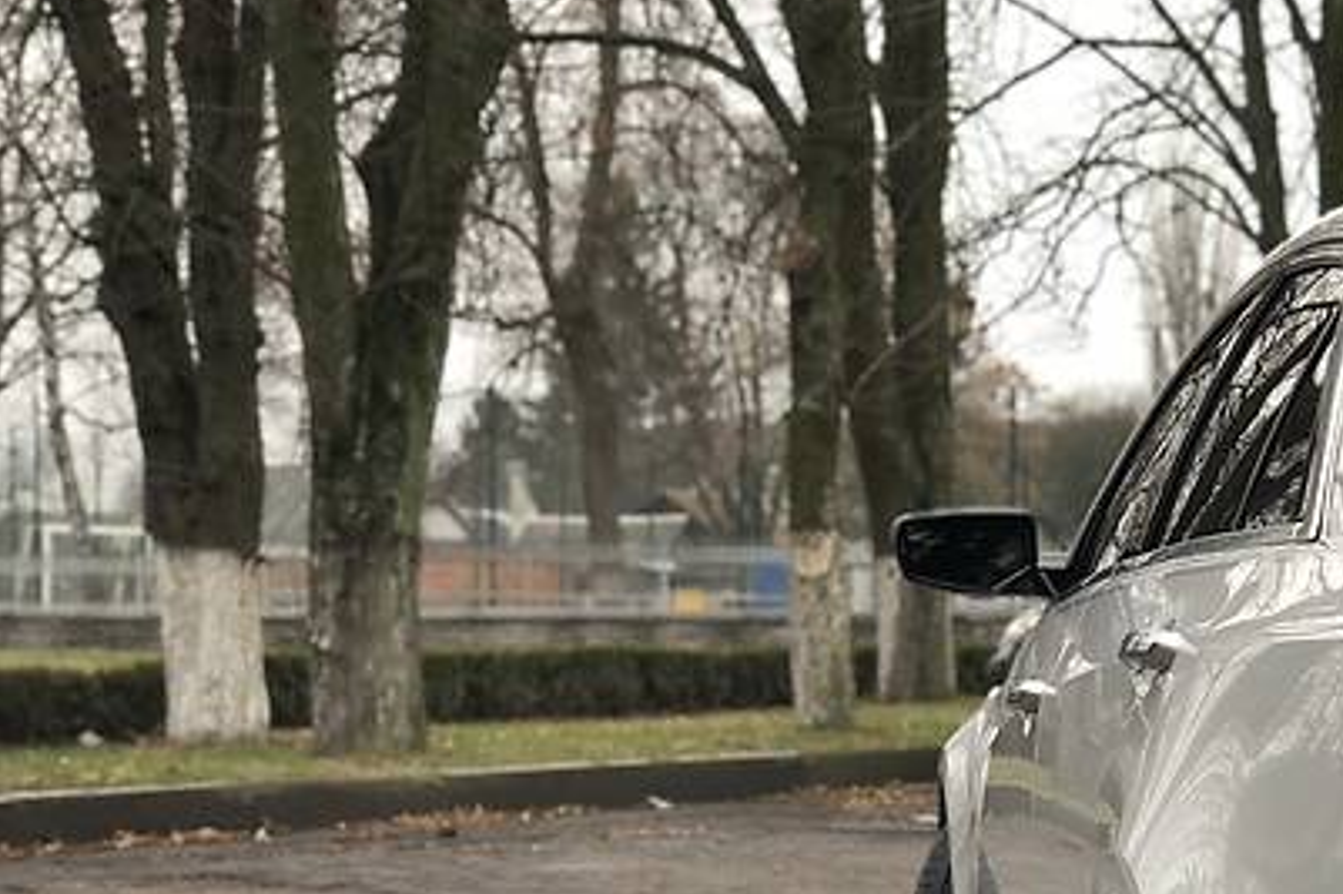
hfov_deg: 18.7
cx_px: 1095
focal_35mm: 108
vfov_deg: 12.5
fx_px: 4027
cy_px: 897
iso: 32
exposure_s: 1/60
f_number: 2.4
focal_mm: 6
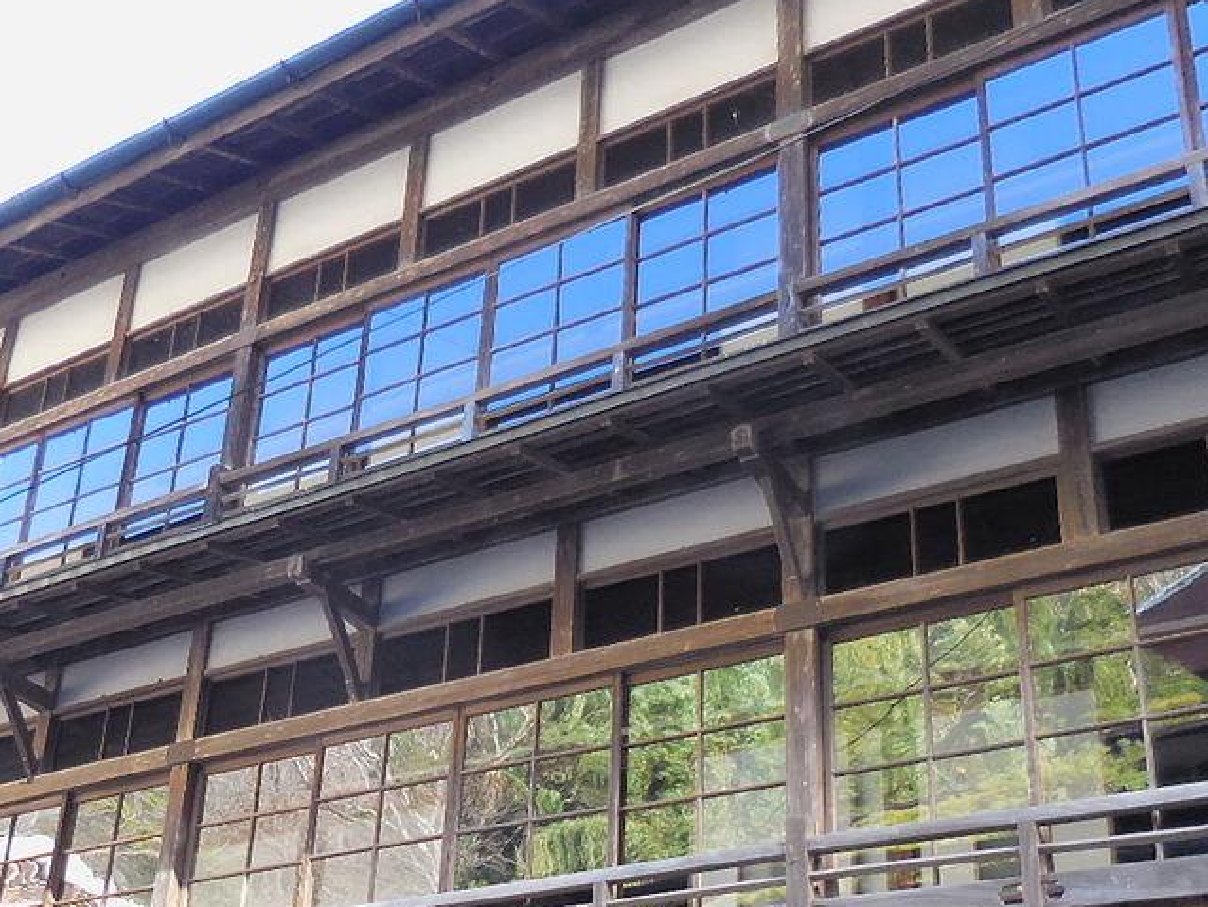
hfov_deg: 39.8
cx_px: 377
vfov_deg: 30.1
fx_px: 1641
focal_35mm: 47
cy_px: 740
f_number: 3.3
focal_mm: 4.5
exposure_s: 1/40
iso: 125
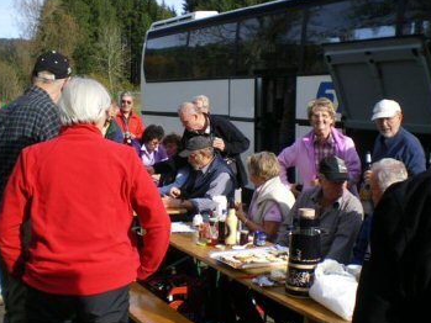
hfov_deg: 38.9
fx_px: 610
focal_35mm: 49
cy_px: 164
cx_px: 227
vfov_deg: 29.7
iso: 64
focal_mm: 6.3
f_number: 4.6
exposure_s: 1/200
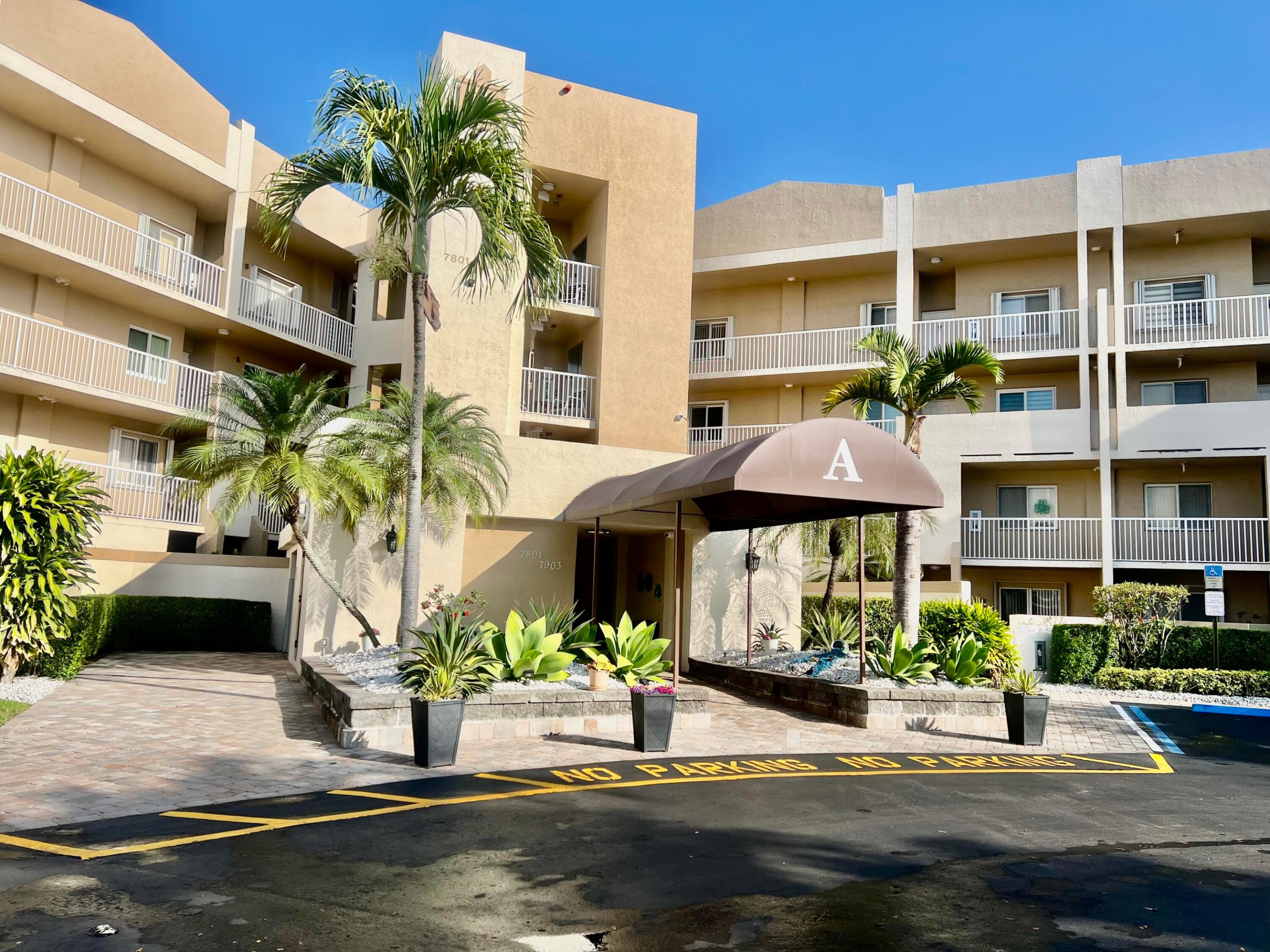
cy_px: 476
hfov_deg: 67.3
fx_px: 954
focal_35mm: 26
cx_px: 635
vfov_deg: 53.1
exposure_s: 1/4630
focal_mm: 5.7
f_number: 1.5
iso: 50
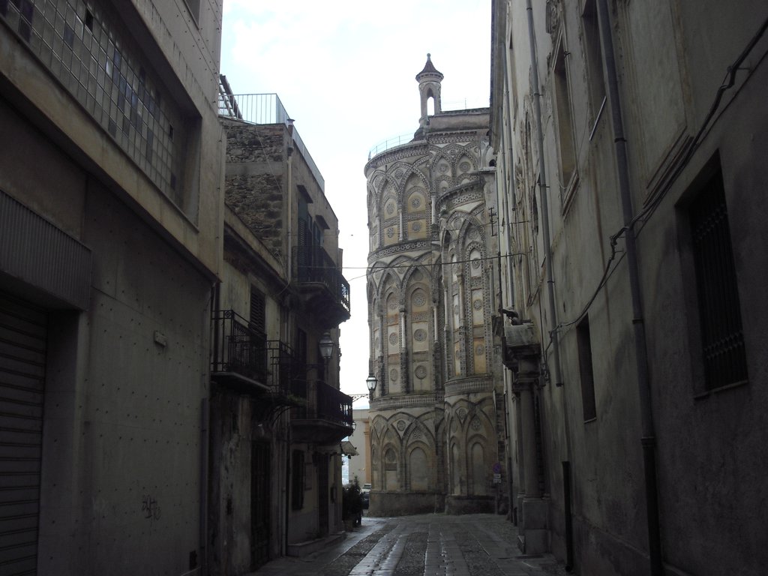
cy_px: 288
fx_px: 843
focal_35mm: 38
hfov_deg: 49.0
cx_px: 384
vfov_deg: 37.7
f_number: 8
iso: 100
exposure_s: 1/80
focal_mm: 6.2
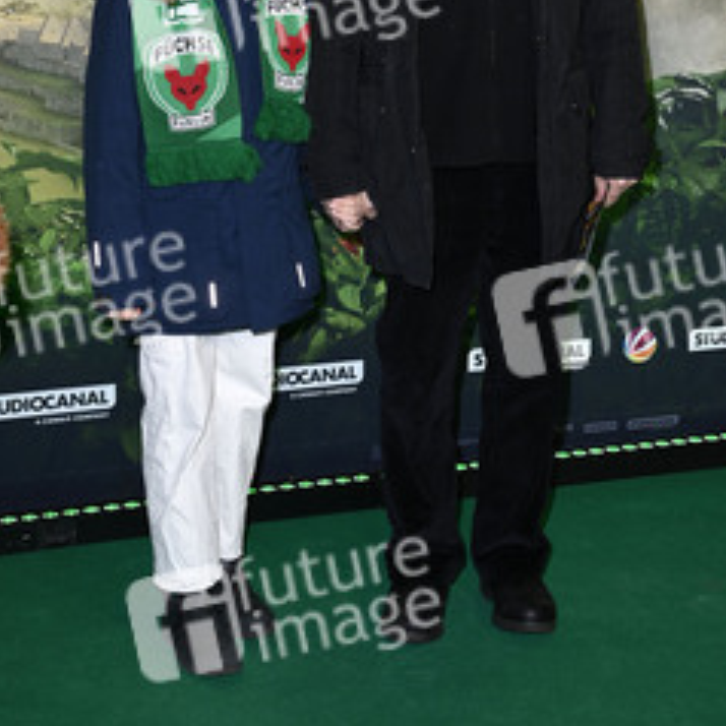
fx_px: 1898
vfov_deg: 21.4
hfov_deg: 21.7
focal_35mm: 80
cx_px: 372
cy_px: 153
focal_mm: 56
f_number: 5
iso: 500
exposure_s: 1/250
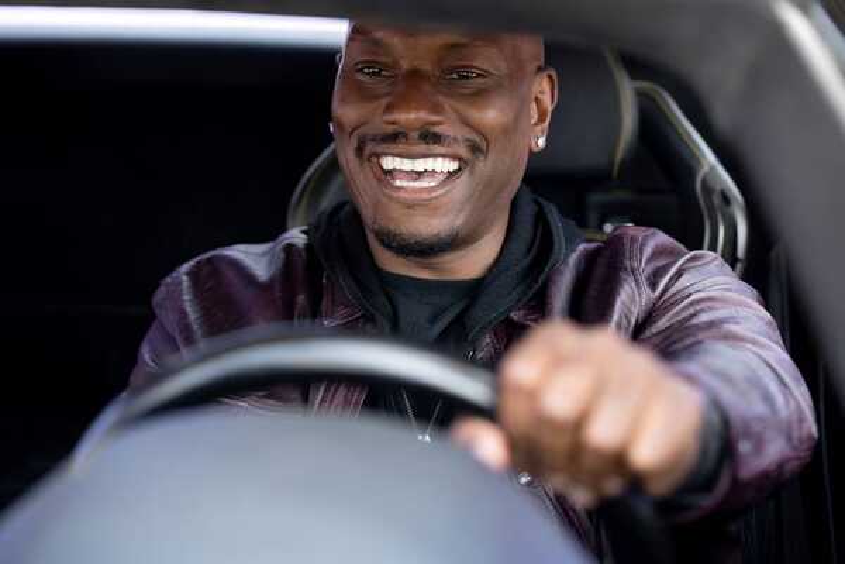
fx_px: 1995
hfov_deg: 23.9
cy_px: 282
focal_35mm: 85
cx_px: 422
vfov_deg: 16.1
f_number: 2.5
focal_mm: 85
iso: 800
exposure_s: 1/800
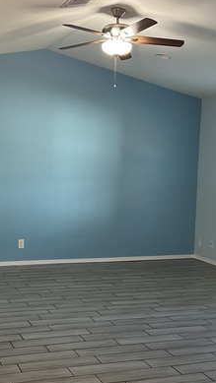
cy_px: 209
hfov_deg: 22.9
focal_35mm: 52
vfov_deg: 39.8
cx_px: 62
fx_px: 529
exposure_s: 1/60
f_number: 1.8
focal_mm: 3
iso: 80
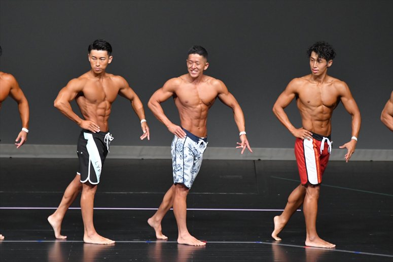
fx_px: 3437
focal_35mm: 315
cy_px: 131
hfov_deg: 6.5
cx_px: 196
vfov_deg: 4.4
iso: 4000
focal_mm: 210
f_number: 5.6
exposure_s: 1/400
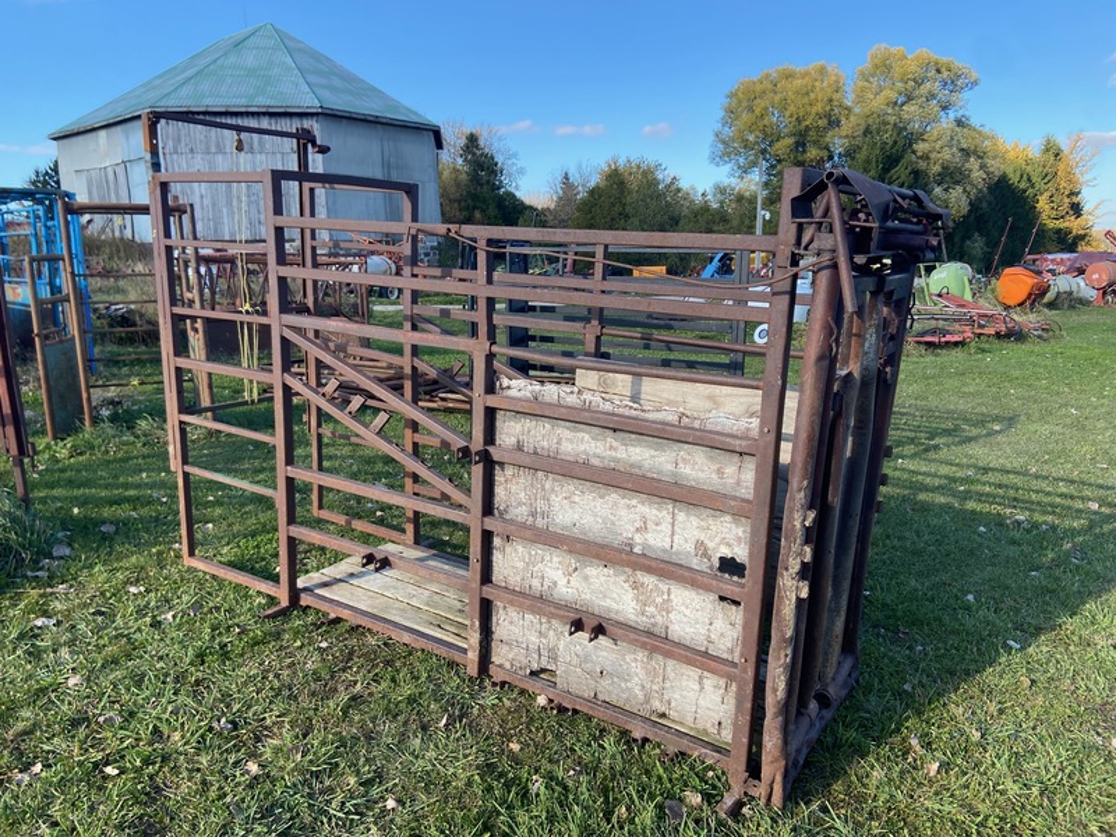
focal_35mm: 26
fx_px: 838
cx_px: 558
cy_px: 418
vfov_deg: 53.1
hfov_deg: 67.3
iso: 32
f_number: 1.8
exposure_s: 1/877
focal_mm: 4.25
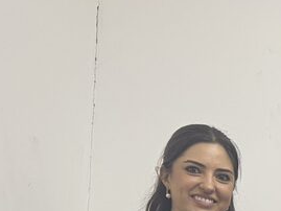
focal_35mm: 107
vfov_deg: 12.5
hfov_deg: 15.9
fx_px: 869
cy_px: 394
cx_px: 488
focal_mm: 6.76
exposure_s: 1/60
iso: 200
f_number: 1.78
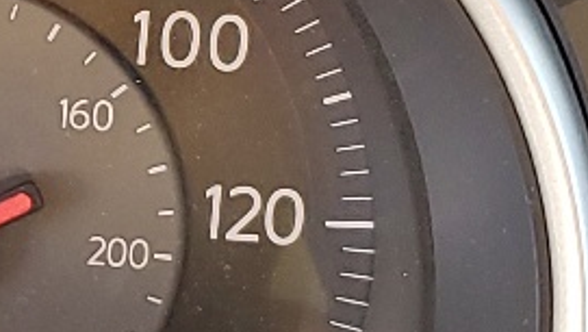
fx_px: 2606
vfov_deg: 7.3
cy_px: 128
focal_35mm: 167
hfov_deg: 12.4
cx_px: -215
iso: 72
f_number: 1.5
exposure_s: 1/120
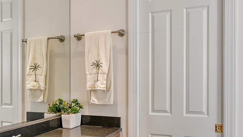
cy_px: 75
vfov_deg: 35.6
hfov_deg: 58.9
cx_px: 95
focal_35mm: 33
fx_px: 213
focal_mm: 10
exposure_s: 1/30
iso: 800
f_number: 10
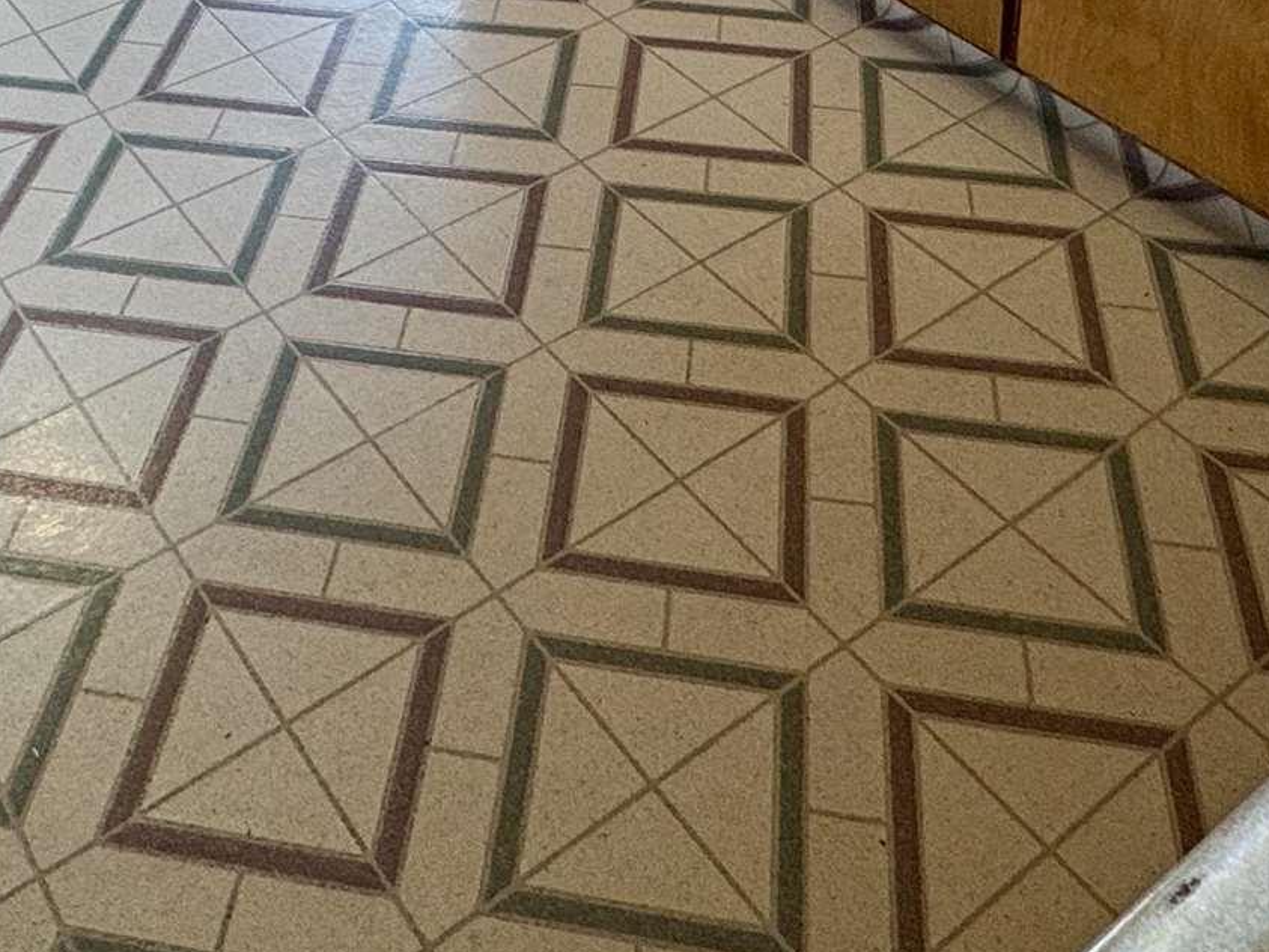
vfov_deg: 22.1
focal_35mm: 51
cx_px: 444
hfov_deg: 37.2
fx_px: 1869
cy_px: -583
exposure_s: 1/120
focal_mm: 2.22
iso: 80
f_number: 2.2
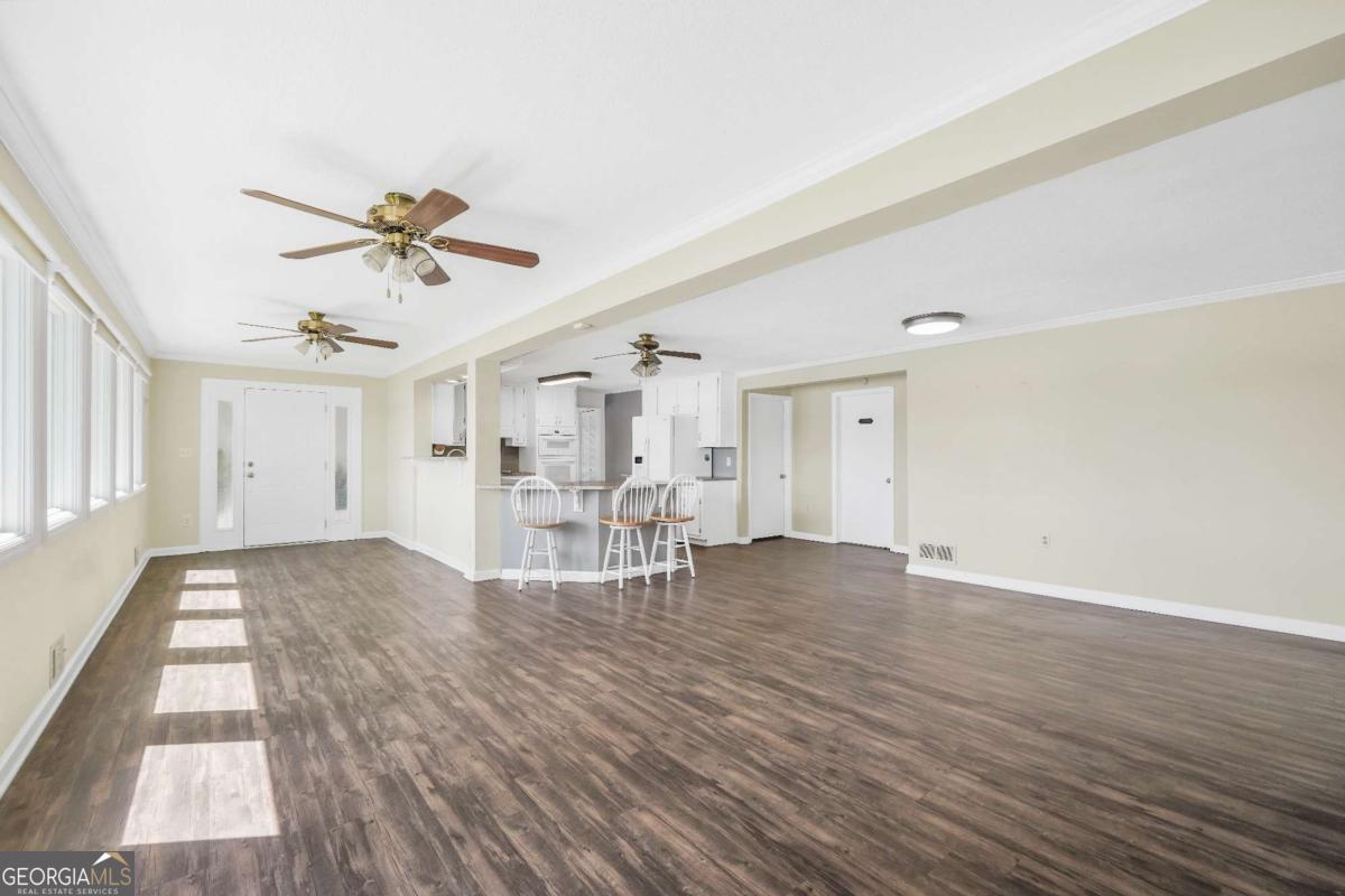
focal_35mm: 15
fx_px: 560
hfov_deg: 100.4
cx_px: 672
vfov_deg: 77.3
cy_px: 448
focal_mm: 10
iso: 250
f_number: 4
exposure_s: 1/160
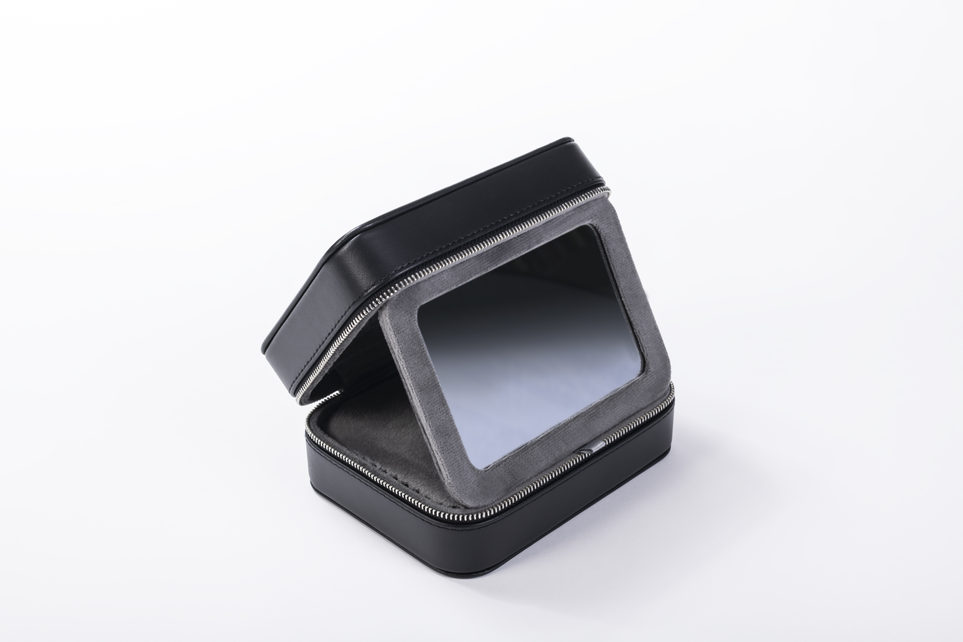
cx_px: 482
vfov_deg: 27.0
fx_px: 1337
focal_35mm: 50
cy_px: 321
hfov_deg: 39.6
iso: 100
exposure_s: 1/200
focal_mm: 50
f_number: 13
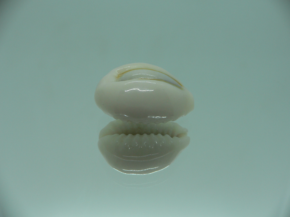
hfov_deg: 52.6
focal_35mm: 35
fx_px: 293
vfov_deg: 40.7
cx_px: 145
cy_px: 108
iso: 80
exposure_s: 1/80
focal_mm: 4.6
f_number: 2.8
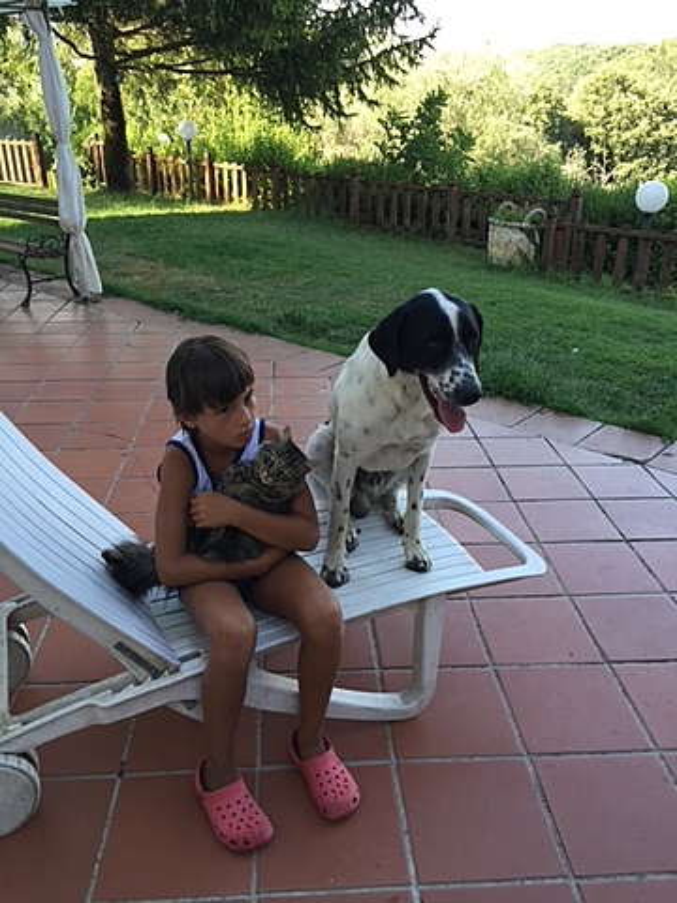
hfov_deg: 48.2
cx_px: 338
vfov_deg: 61.7
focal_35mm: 29
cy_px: 452
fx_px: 756
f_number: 2.2
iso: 32
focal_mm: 4.15
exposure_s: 1/172
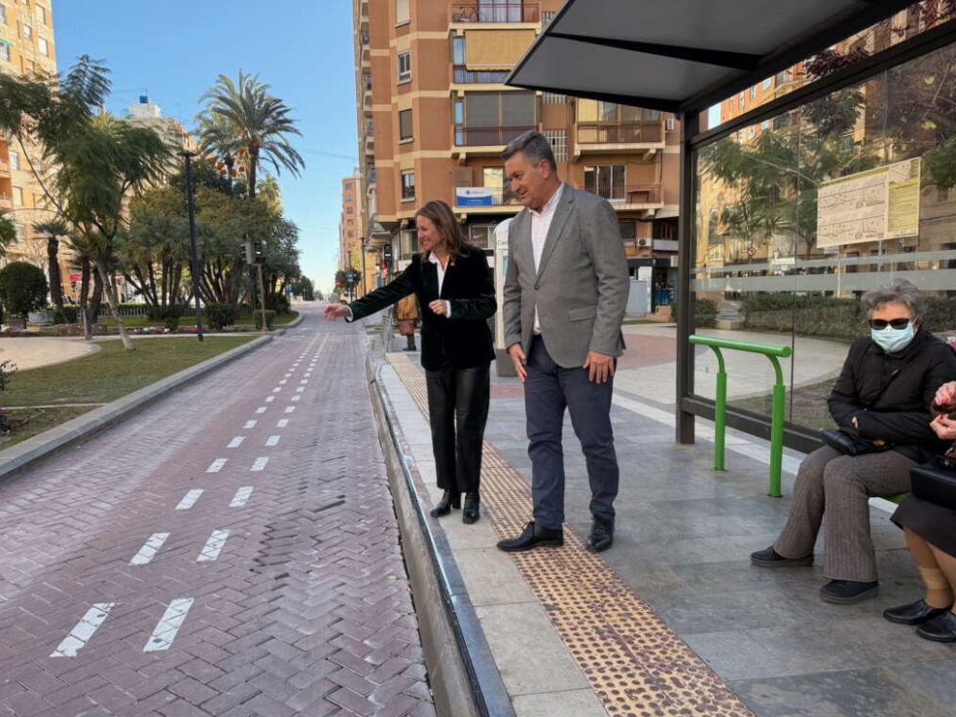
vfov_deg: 54.9
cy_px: 373
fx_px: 690
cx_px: 469
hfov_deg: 69.4
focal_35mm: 25
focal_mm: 6.76
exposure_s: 1/683
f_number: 1.78
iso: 100
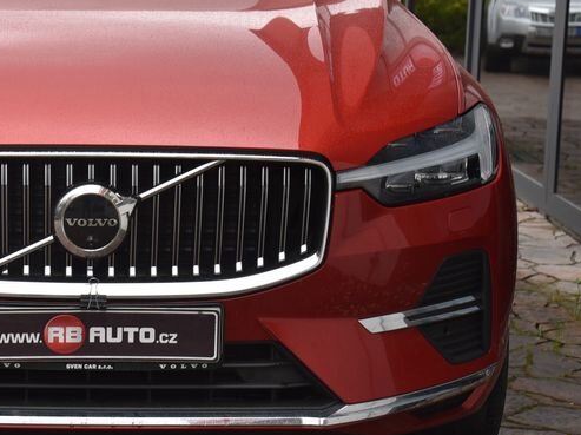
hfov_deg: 17.6
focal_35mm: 110
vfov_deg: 13.4
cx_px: 47
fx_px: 1845
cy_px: 158
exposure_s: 1/160
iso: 500
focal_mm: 55
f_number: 6.3
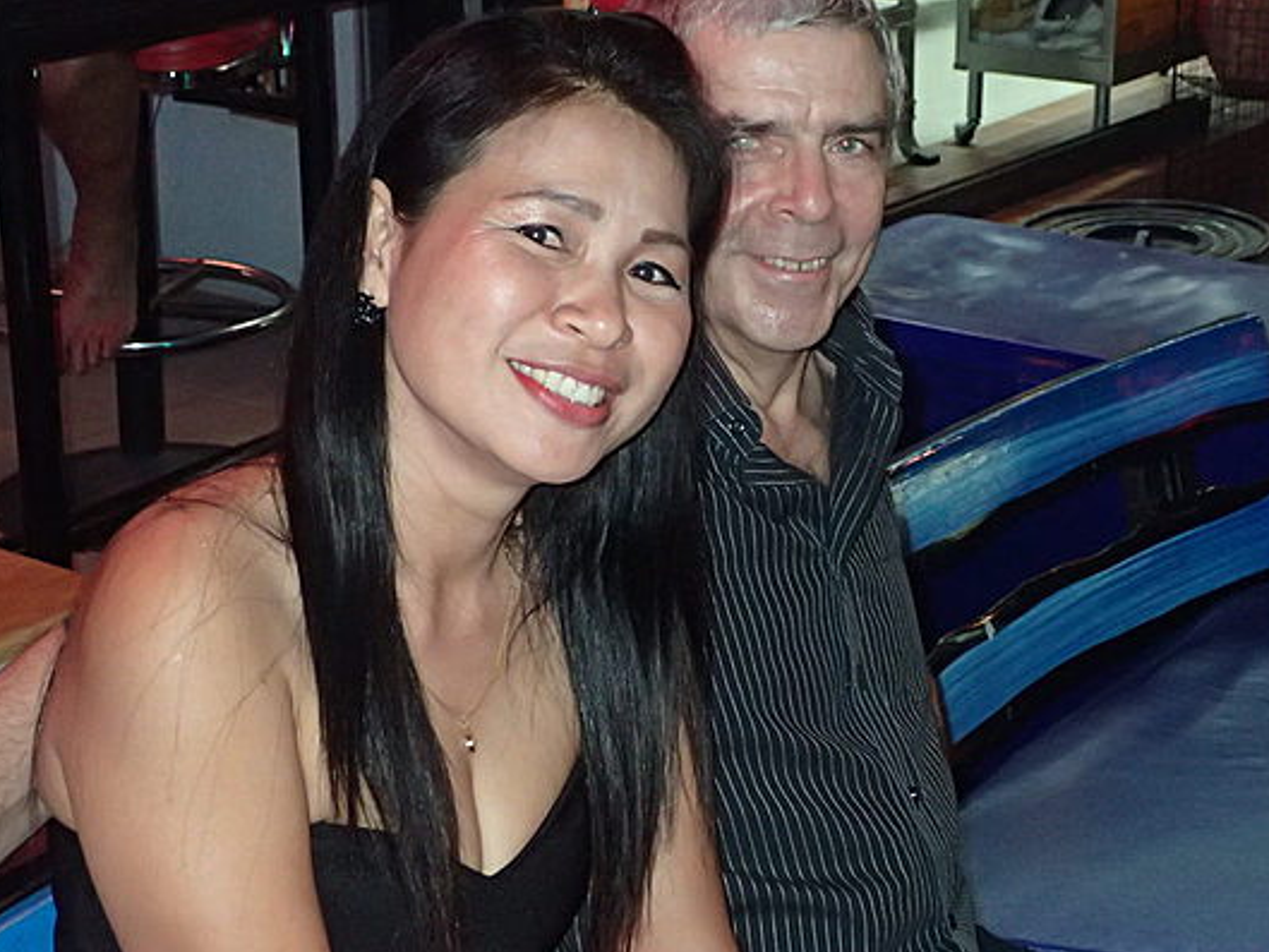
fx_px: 2383
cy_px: 405
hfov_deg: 29.7
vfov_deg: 22.6
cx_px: 753
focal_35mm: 65
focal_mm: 7.86
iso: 800
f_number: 2.9
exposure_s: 1/40
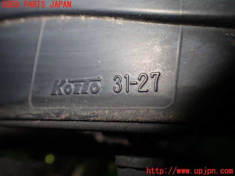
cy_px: 88
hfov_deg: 60.0
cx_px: 118
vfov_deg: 46.8
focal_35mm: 30
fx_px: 204
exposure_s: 1/125
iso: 250
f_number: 2.3
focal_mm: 5.4
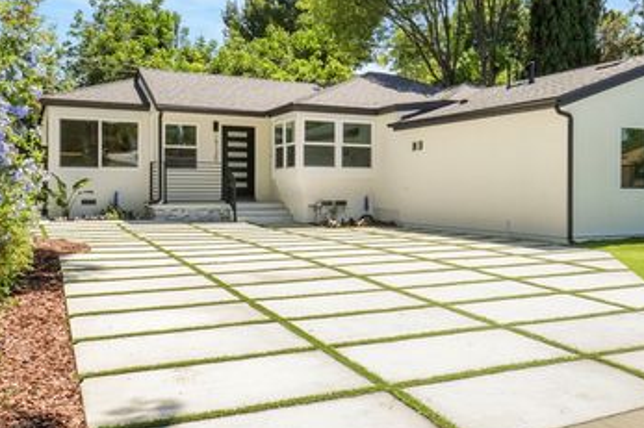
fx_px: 657
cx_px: 416
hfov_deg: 51.5
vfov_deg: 36.1
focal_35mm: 37
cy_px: 199
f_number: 22
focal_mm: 17
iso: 250
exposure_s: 1/30
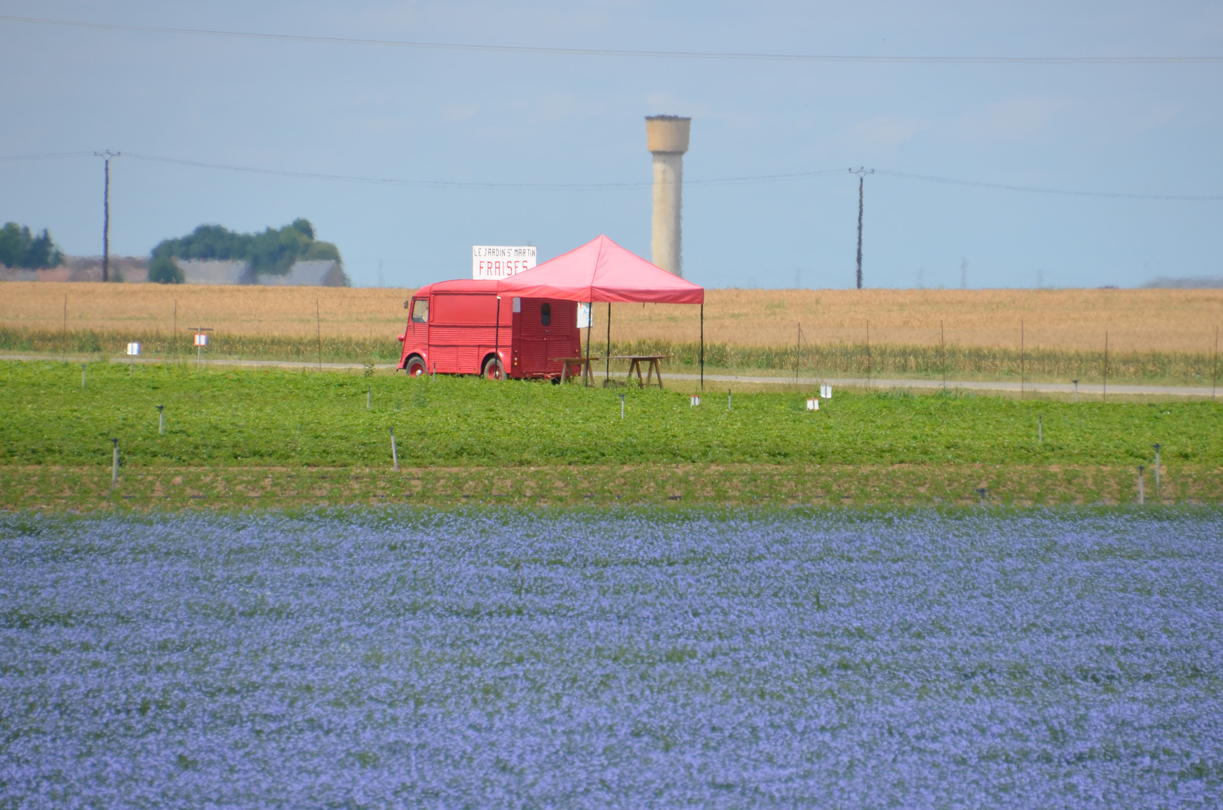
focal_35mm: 464
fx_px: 15730
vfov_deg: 2.9
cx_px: 591
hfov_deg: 4.5
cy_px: 418
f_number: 7.1
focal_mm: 250
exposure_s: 1/800
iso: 200
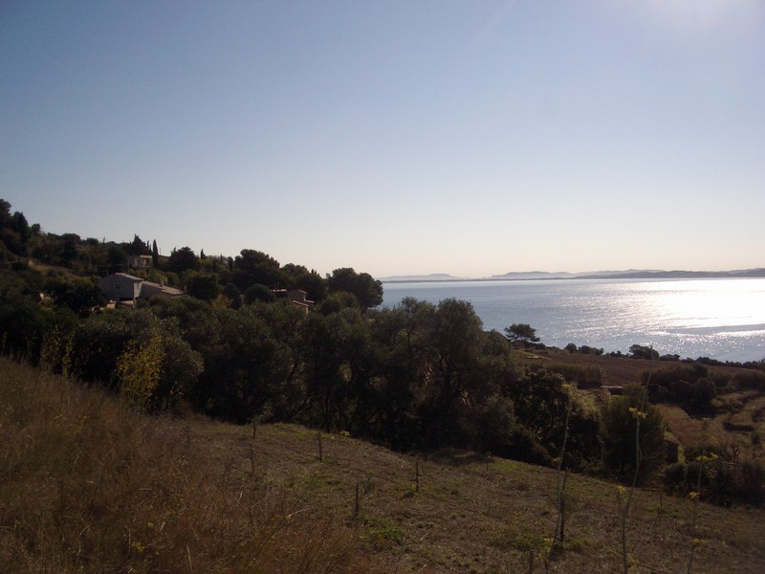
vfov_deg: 40.7
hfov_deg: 52.6
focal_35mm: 35
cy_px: 287
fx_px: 773
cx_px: 382
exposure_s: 1/2000
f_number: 4.3
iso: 100
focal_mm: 5.8
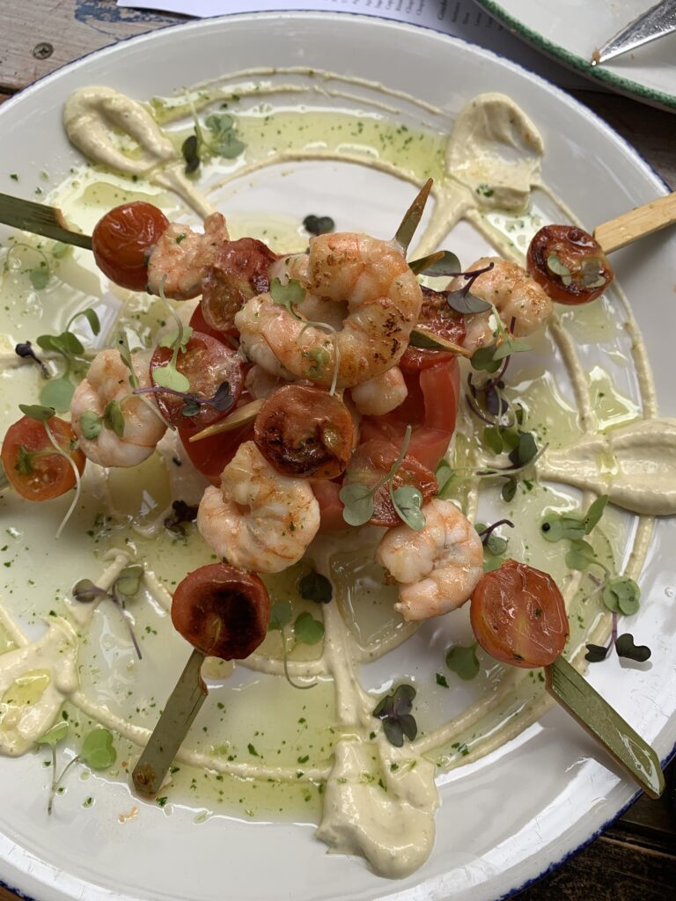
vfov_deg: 67.3
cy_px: 450
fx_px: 677
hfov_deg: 53.1
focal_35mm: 26
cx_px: 338
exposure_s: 1/347
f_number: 1.8
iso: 25
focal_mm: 4.25
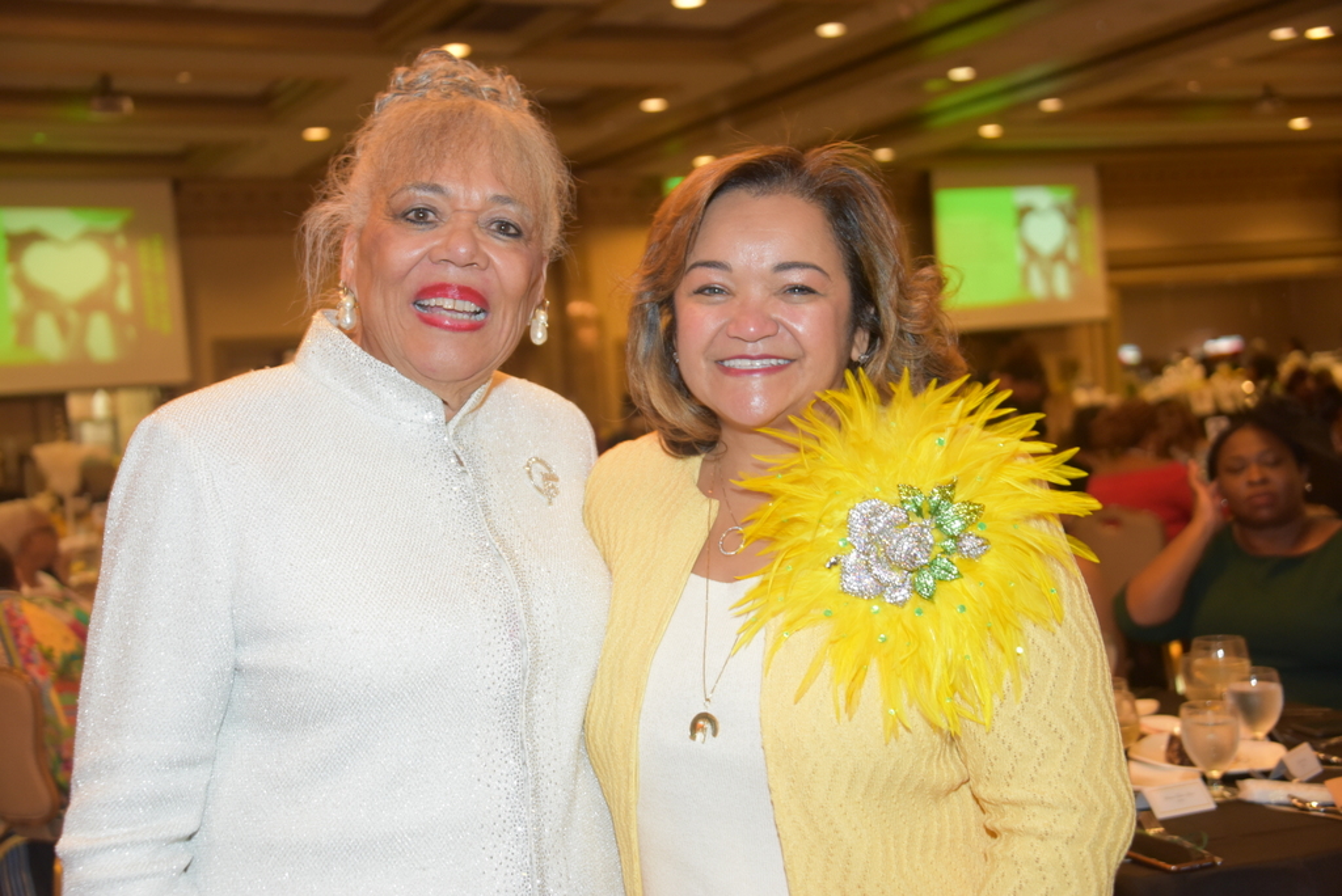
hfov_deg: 41.1
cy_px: 448
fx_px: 1790
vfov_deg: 28.1
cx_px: 671
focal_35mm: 48
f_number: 4.2
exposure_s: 1/60
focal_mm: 48
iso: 2000
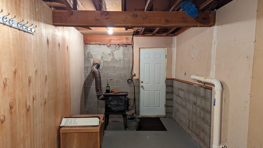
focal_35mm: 27
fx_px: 188
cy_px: 87
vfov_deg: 42.7
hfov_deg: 69.8
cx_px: 128
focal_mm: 6.81
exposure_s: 1/120
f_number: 1.85
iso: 930
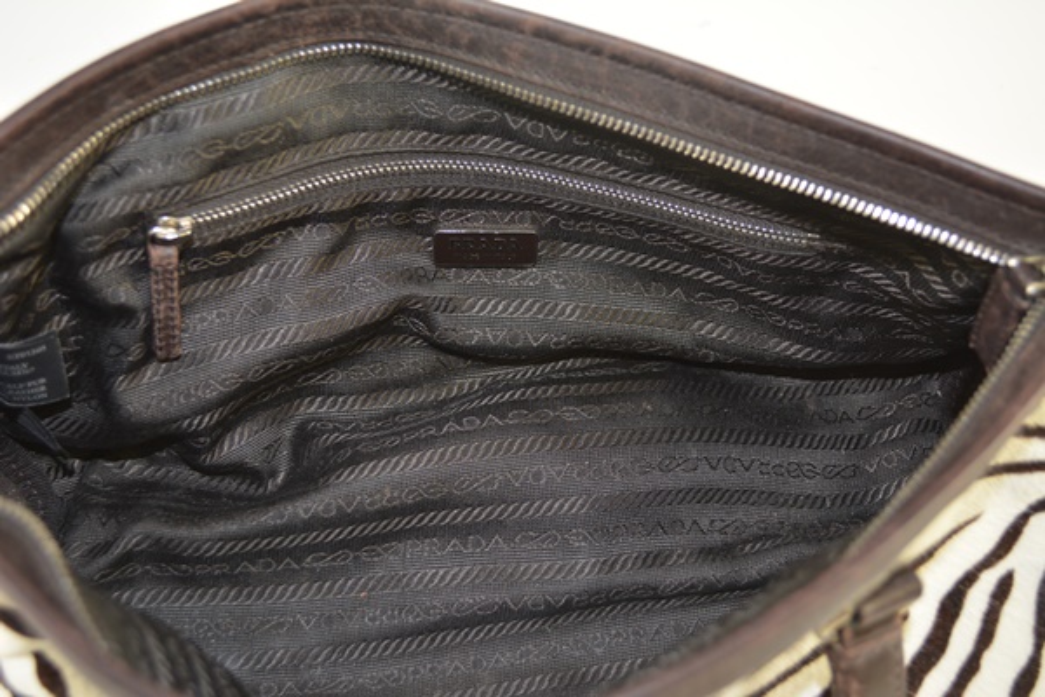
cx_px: 522
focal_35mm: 45
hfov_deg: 43.6
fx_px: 1306
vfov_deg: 29.9
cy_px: 348
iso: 640
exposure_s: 1/60
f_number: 4.5
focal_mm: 30
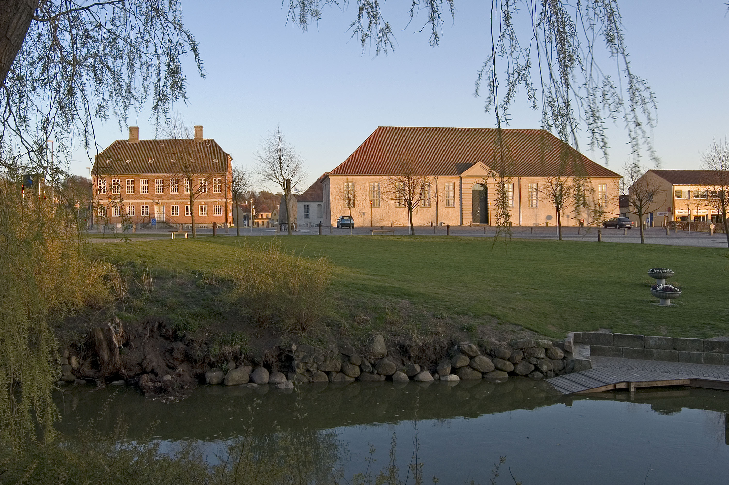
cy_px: 242
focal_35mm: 32
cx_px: 364
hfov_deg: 59.5
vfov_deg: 41.6
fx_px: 637
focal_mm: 21
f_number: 14
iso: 200
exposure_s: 1/15
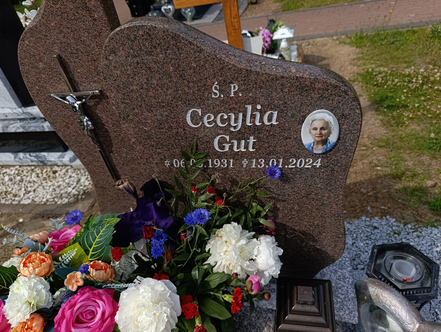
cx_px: 220
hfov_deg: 73.8
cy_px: 166
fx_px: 293
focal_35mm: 23
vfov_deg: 59.0
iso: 50
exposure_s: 1/900
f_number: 1.6
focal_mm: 6.14
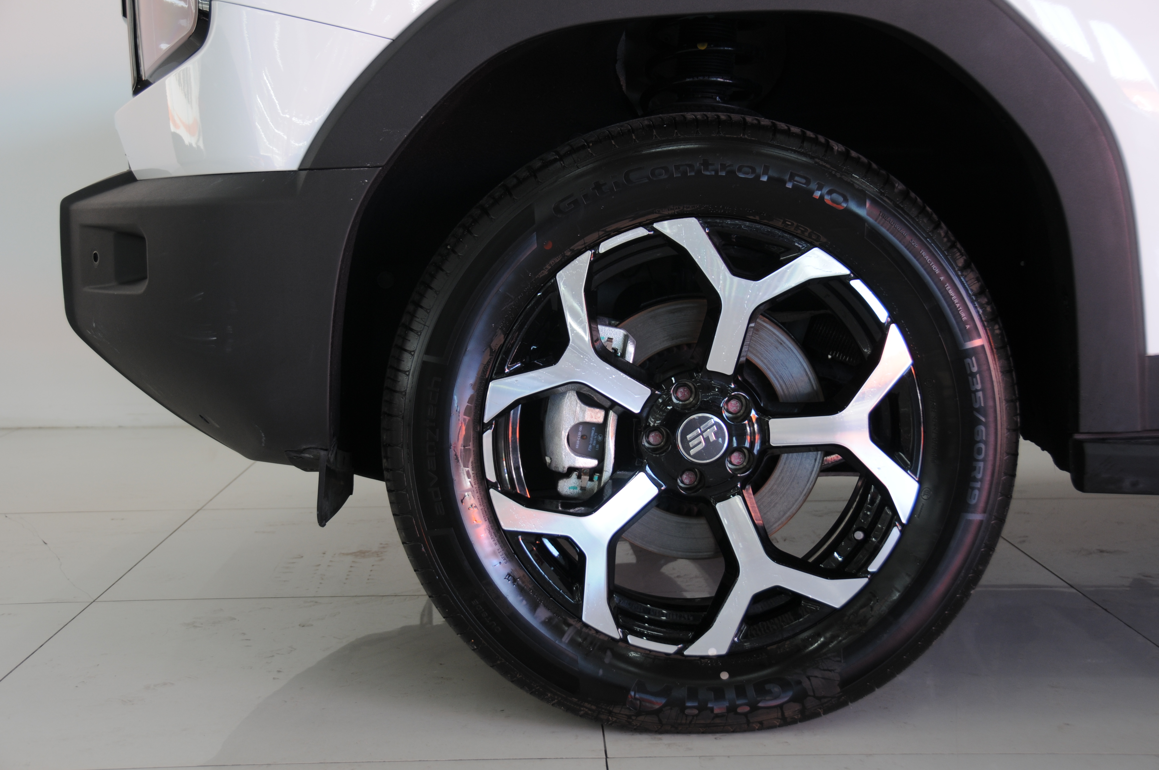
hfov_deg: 38.9
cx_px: 580
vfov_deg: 26.4
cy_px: 385
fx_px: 1640
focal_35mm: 51
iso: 200
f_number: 4.8
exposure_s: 1/15
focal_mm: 34
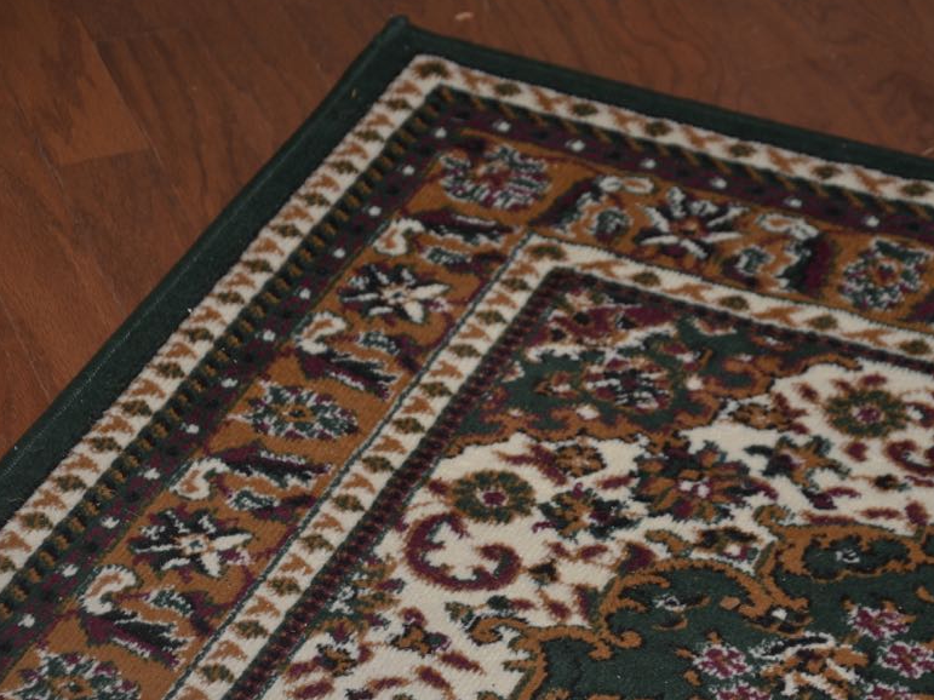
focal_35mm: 168
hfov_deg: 11.8
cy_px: 384
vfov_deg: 8.8
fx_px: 4532
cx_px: 543
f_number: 5.6
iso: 200
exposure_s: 1/60
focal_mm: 90
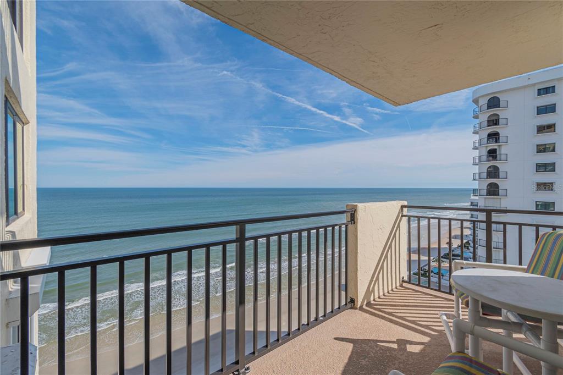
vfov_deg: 77.3
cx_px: 282
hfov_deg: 100.4
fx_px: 234
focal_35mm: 15
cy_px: 188
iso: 100
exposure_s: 1/500
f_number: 8
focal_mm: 10
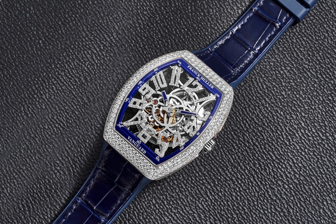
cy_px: 112
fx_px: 840
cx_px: 168
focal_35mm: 90
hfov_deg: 22.6
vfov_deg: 15.2
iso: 125
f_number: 16
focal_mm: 90
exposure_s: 1/125
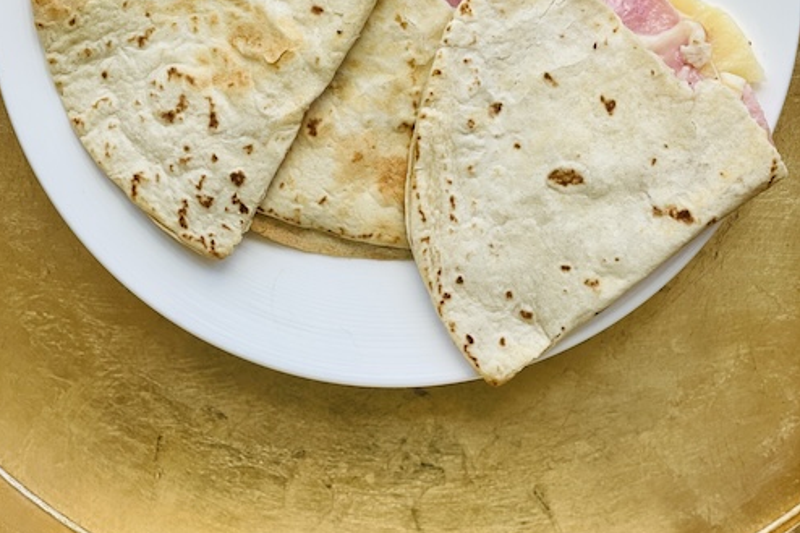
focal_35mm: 73
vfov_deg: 18.3
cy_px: 45
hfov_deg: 27.7
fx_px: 1622
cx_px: 397
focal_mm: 6
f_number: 2
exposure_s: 1/122
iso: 64
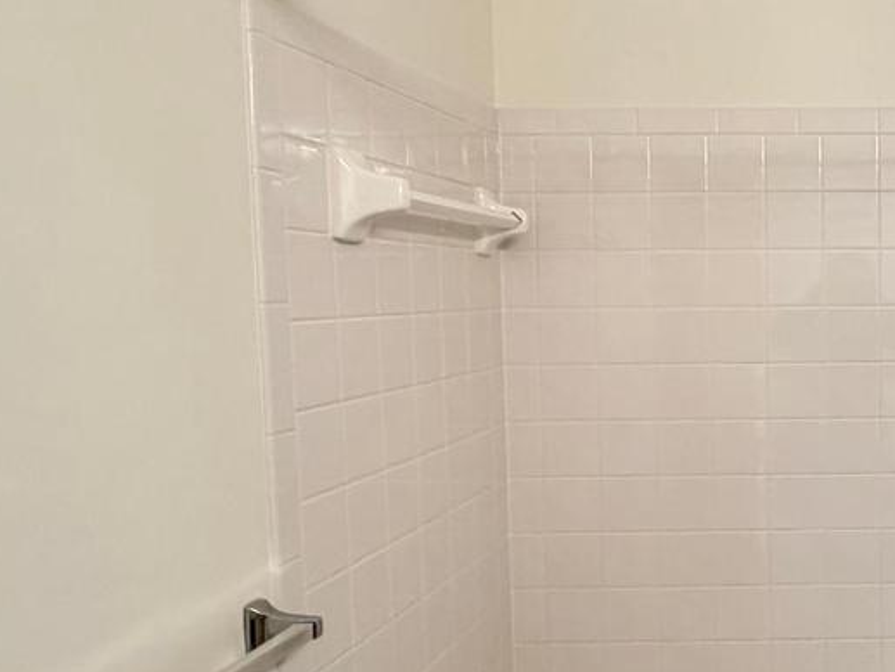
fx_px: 1009
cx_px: 874
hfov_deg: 42.1
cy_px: 352
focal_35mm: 39
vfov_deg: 36.8
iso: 125
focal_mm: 2.22
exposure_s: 1/120
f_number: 2.2
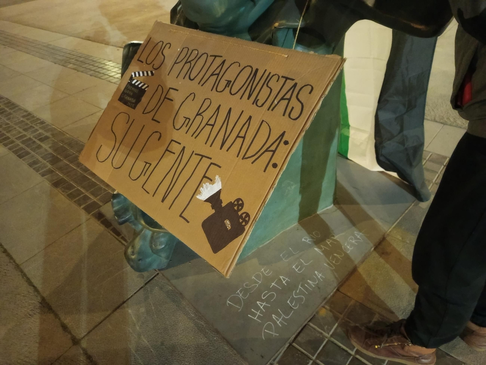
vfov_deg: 56.8
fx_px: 337
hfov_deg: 71.6
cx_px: 243
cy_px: 182
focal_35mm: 24
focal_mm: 5.24
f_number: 1.7
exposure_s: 1/14.3
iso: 8234
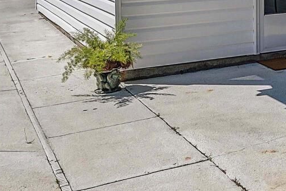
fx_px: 564
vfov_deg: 17.8
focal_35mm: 71
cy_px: -63
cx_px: 406
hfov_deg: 23.7
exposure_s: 1/1000
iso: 100
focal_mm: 12
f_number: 5.6
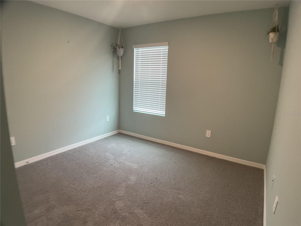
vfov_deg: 48.2
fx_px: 252
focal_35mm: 29
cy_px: 113
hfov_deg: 61.7
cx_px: 150
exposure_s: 1/60
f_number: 1.8
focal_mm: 3
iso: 160
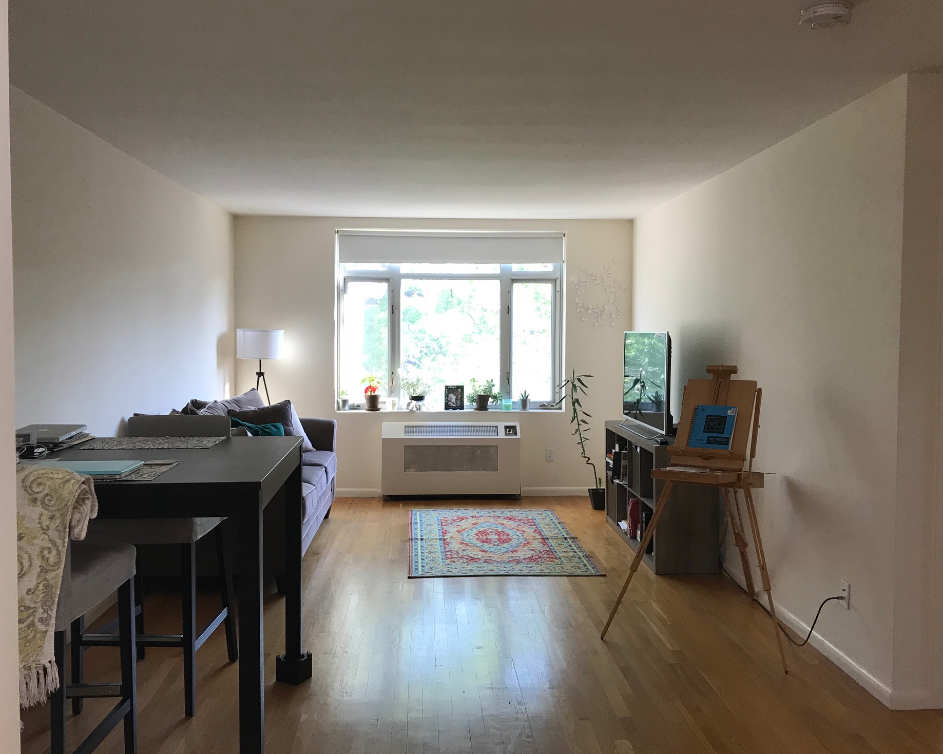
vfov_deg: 48.5
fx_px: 837
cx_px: 468
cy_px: 372
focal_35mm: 30
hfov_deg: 58.8
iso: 32
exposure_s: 1/40
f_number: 1.8
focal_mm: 3.99
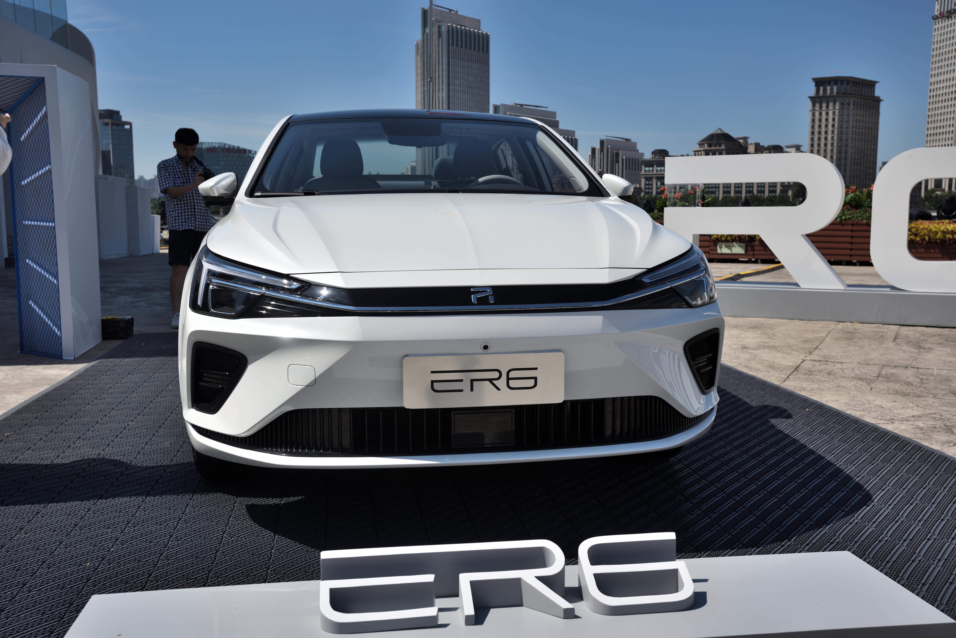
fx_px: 930
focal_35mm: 35
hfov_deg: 54.4
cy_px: 319
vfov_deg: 37.9
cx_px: 478
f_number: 5.6
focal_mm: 35
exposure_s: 1/500
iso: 64
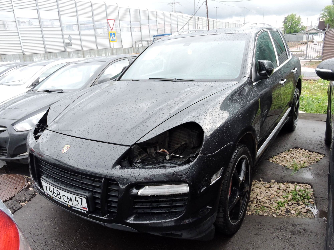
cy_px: 125
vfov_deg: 56.8
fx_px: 232
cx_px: 167
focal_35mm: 24
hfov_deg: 71.6
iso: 100
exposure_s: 1/125
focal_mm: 4.3
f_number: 3.3
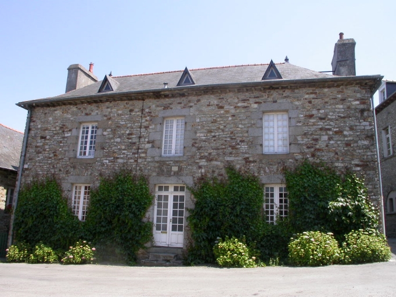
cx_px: 198
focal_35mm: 44
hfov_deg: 42.9
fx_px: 504
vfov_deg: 32.9
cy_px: 148
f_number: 6.2
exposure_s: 1/206
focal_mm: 9.1
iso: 100
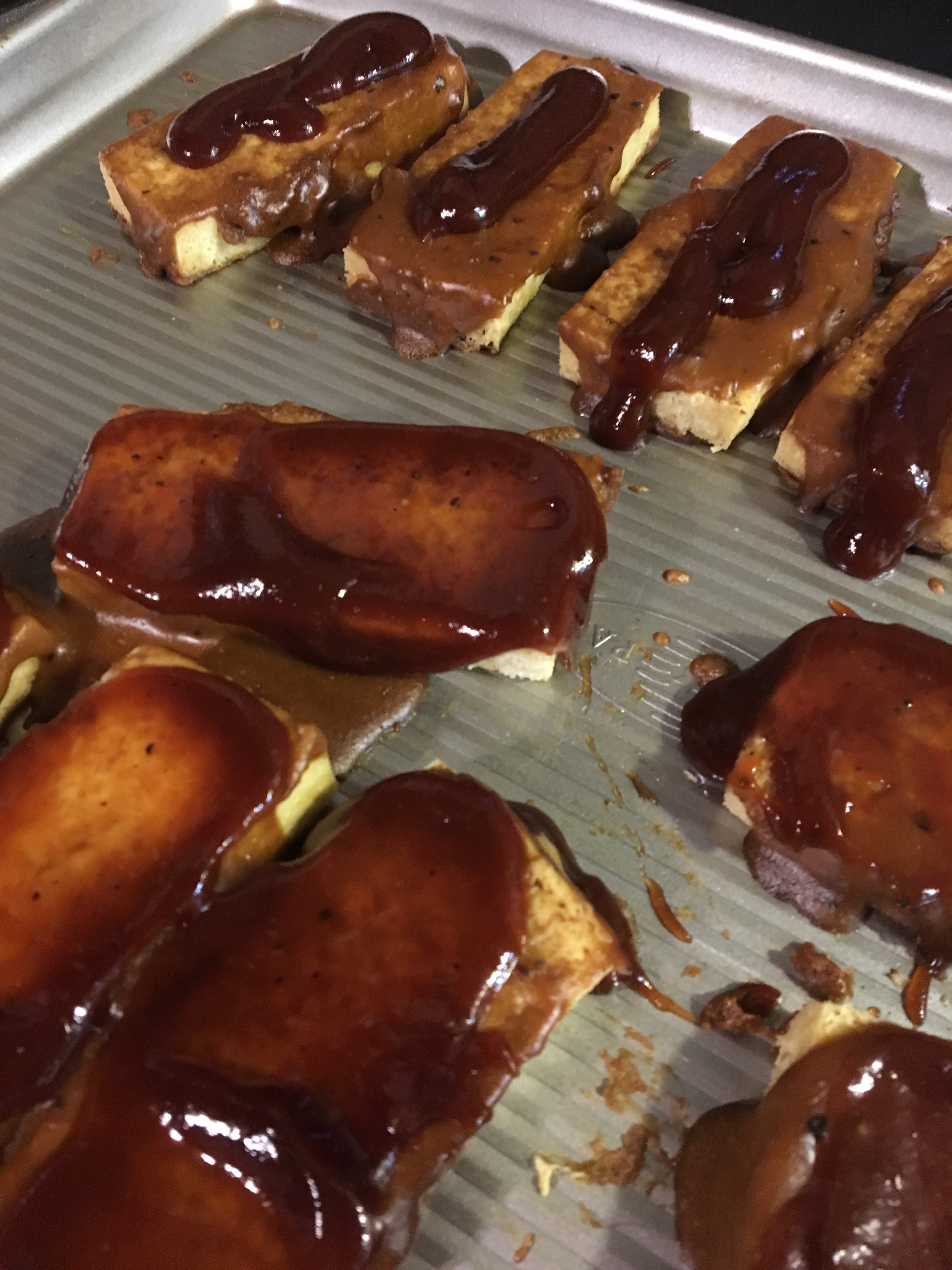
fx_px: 1063
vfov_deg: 61.7
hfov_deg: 48.2
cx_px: 476
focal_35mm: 29
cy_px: 635
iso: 400
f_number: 2.2
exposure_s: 1/15
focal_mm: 4.15
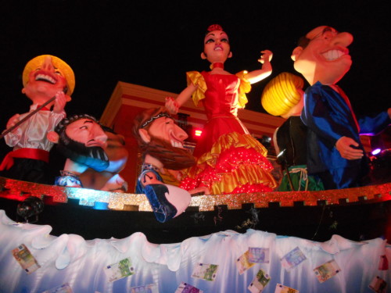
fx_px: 305
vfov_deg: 51.4
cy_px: 146
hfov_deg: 65.3
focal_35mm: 27
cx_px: 196
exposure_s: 1/25
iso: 500
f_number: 3.2
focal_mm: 4.9
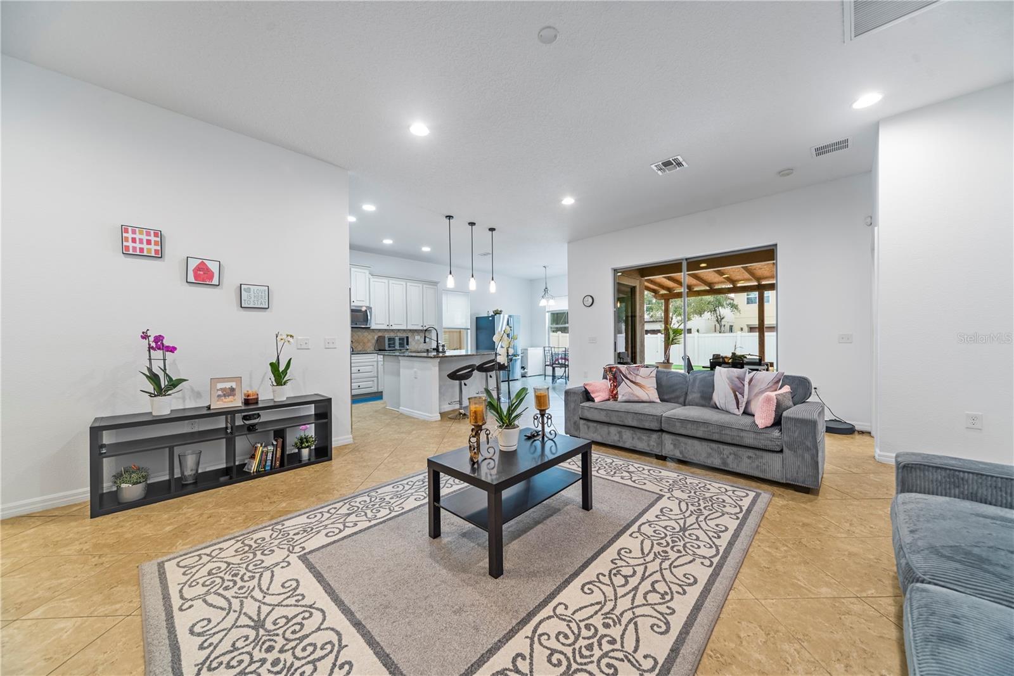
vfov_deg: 90.0
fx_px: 338
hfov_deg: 112.6
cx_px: 507
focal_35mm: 12
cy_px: 338
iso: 125
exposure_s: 3
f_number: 8
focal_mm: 12
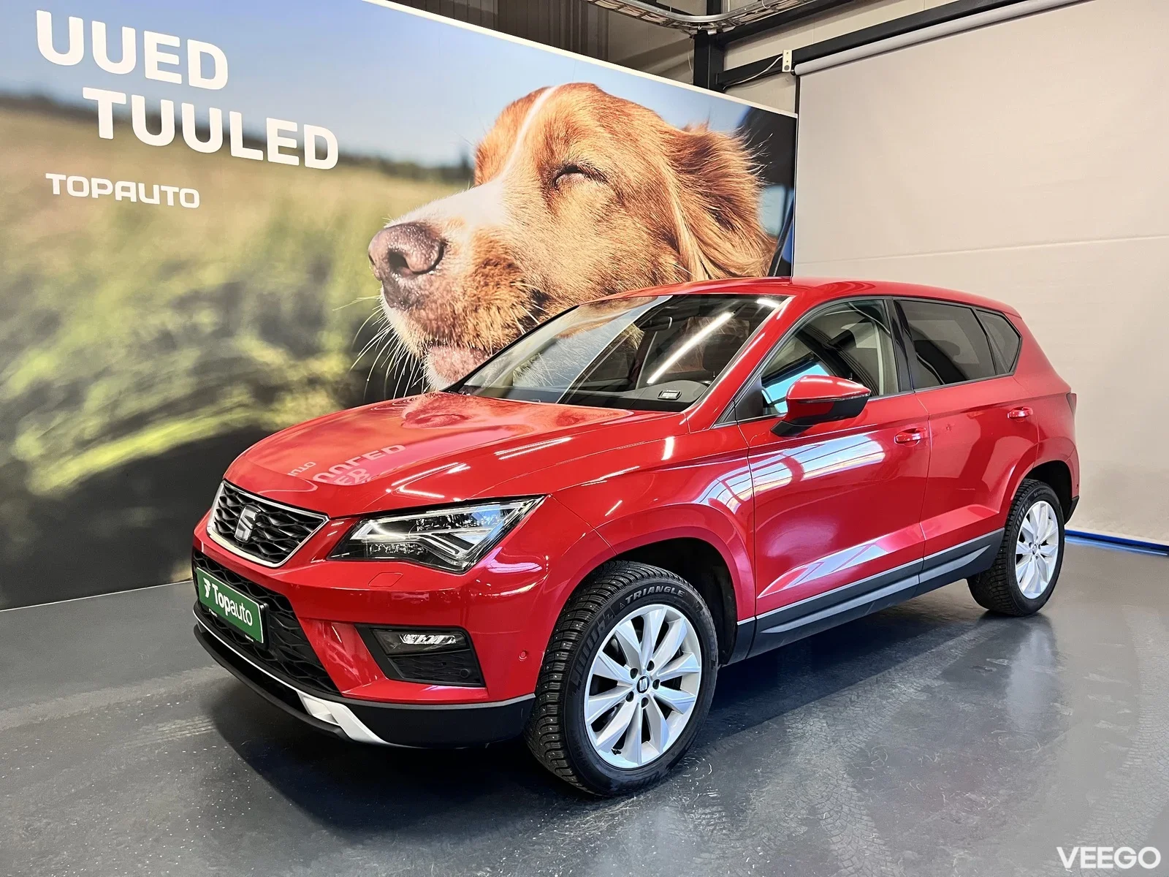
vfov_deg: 53.1
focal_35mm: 26
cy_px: 438
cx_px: 584
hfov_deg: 67.3
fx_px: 878
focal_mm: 5.1
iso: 125
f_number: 1.6
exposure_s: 1/85
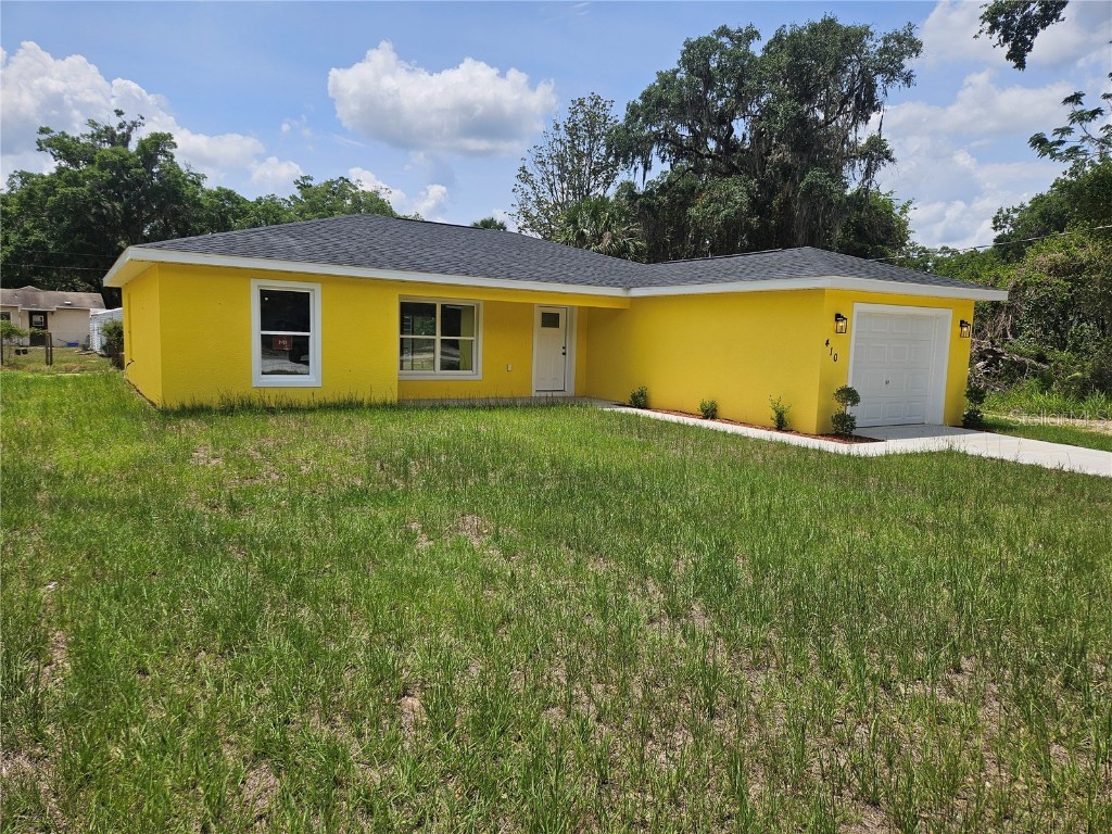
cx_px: 556
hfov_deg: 73.9
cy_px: 417
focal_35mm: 23
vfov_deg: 58.9
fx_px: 739
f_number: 1.8
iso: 25
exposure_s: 1/3464
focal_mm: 5.4
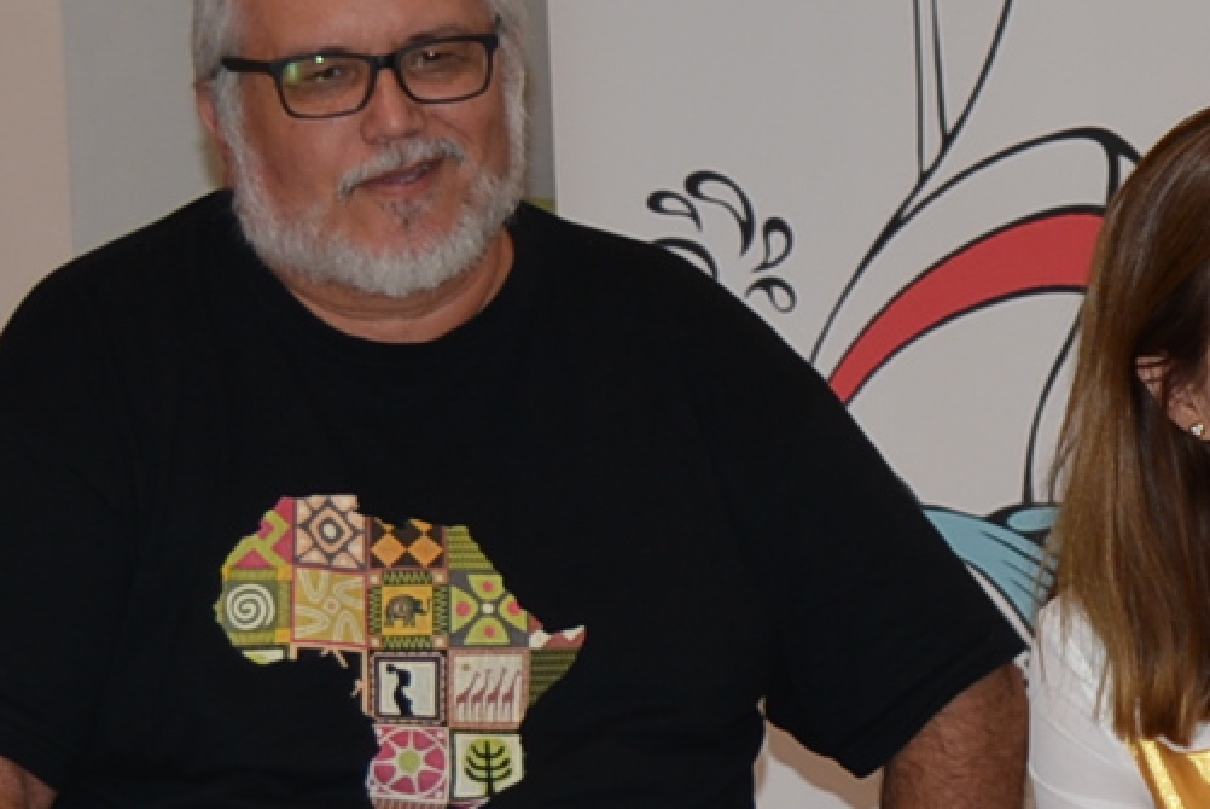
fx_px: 6929
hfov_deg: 9.9
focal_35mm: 206
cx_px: 1307
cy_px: 442
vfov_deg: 6.7
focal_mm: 23
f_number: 3.8
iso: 100
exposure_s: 1/200
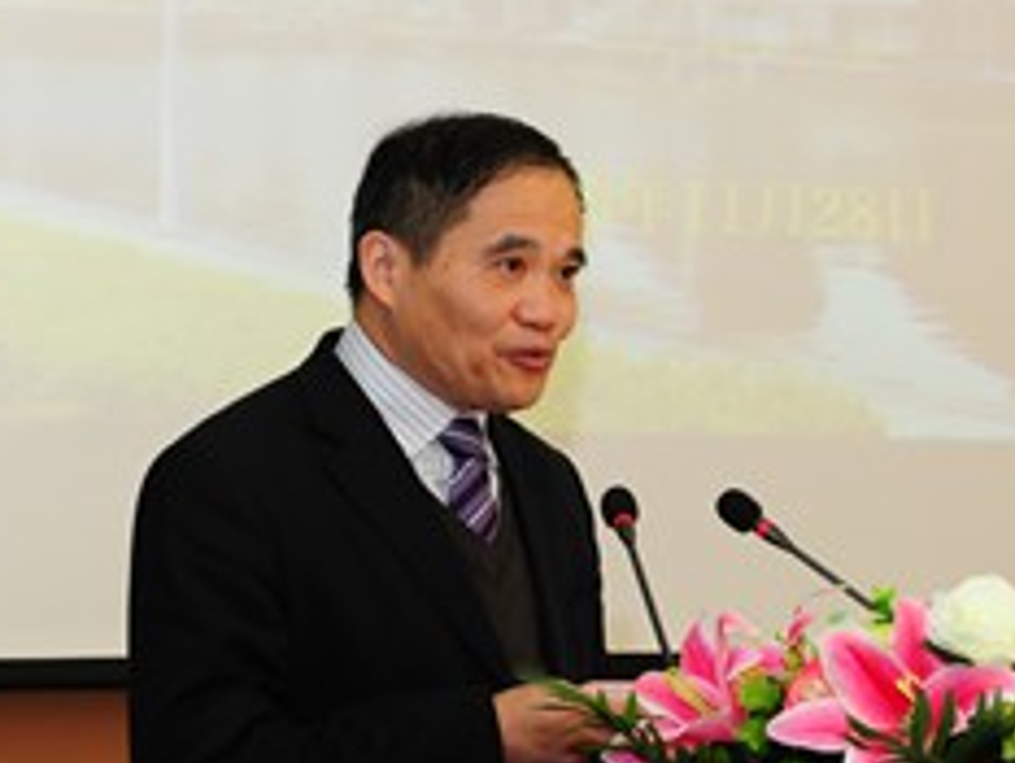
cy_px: 253
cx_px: 649
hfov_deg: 15.5
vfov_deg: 11.7
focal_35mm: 127
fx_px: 3726
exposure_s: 1/50
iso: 1000
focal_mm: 56
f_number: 7.1
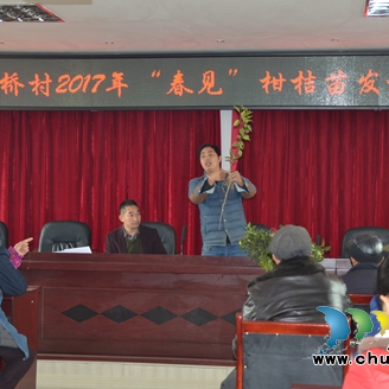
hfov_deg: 27.6
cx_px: 243
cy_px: 195
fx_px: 788
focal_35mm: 62
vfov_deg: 27.7
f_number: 4.2
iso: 800
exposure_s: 1/60
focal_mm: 32
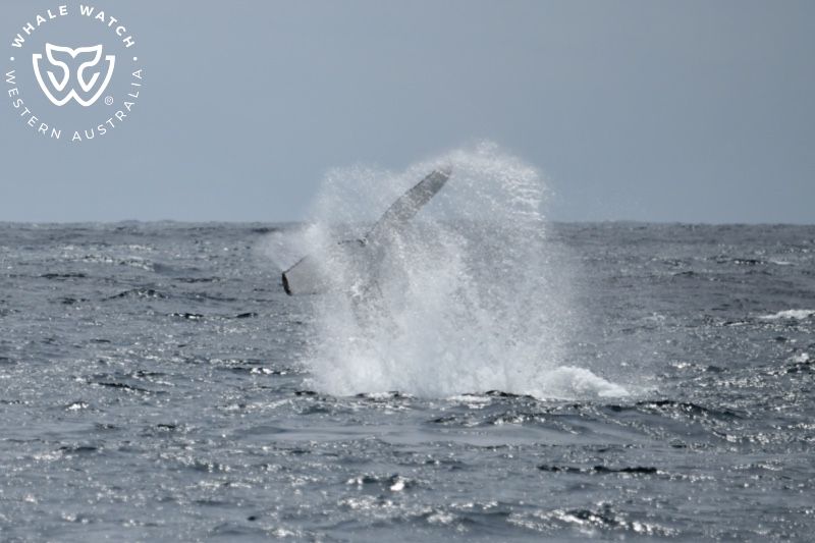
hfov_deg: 4.9
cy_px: 272
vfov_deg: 3.3
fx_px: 9506
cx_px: 408
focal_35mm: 420
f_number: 6
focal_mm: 420
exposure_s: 1/8000
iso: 500
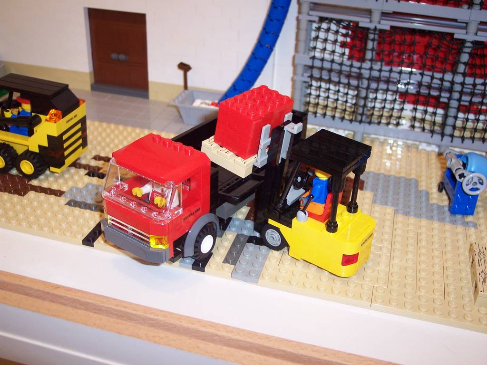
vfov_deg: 37.7
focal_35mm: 38
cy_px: 182
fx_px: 535
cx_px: 244
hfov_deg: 49.0
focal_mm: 8
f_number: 2.8
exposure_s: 1/30
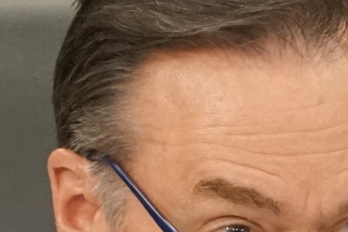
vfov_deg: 1.1
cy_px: 460
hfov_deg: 1.7
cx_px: 169
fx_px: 11562
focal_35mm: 1196
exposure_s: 1/250
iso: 4000
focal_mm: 135
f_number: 5.6
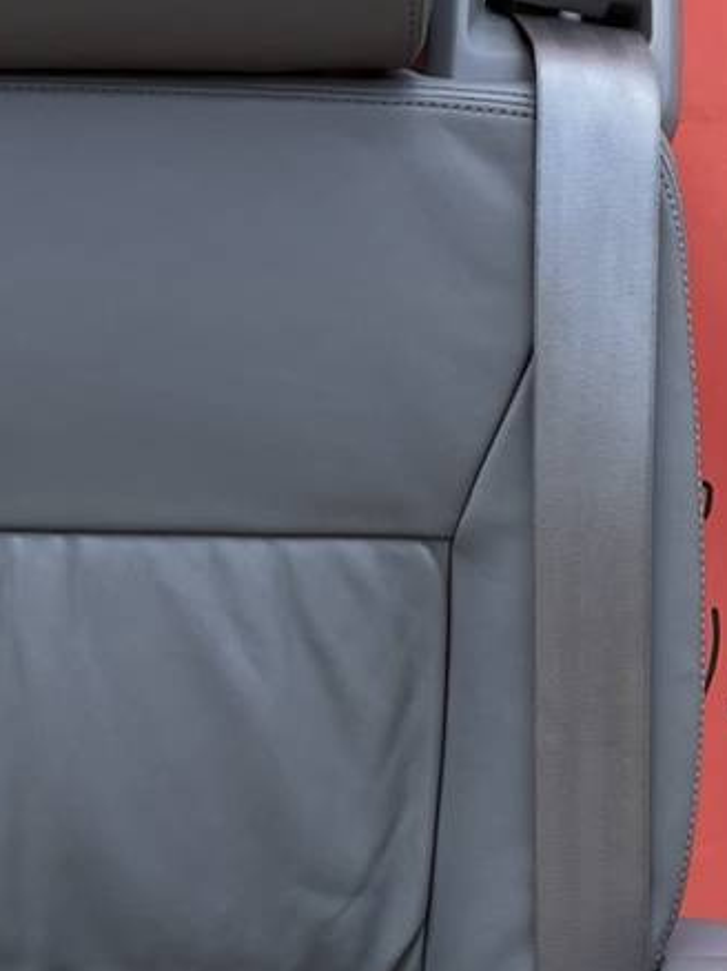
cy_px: 1166
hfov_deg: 15.4
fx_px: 2663
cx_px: 102
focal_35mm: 95
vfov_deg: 19.5
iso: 50
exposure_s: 1/878
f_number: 1.6
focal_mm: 5.1
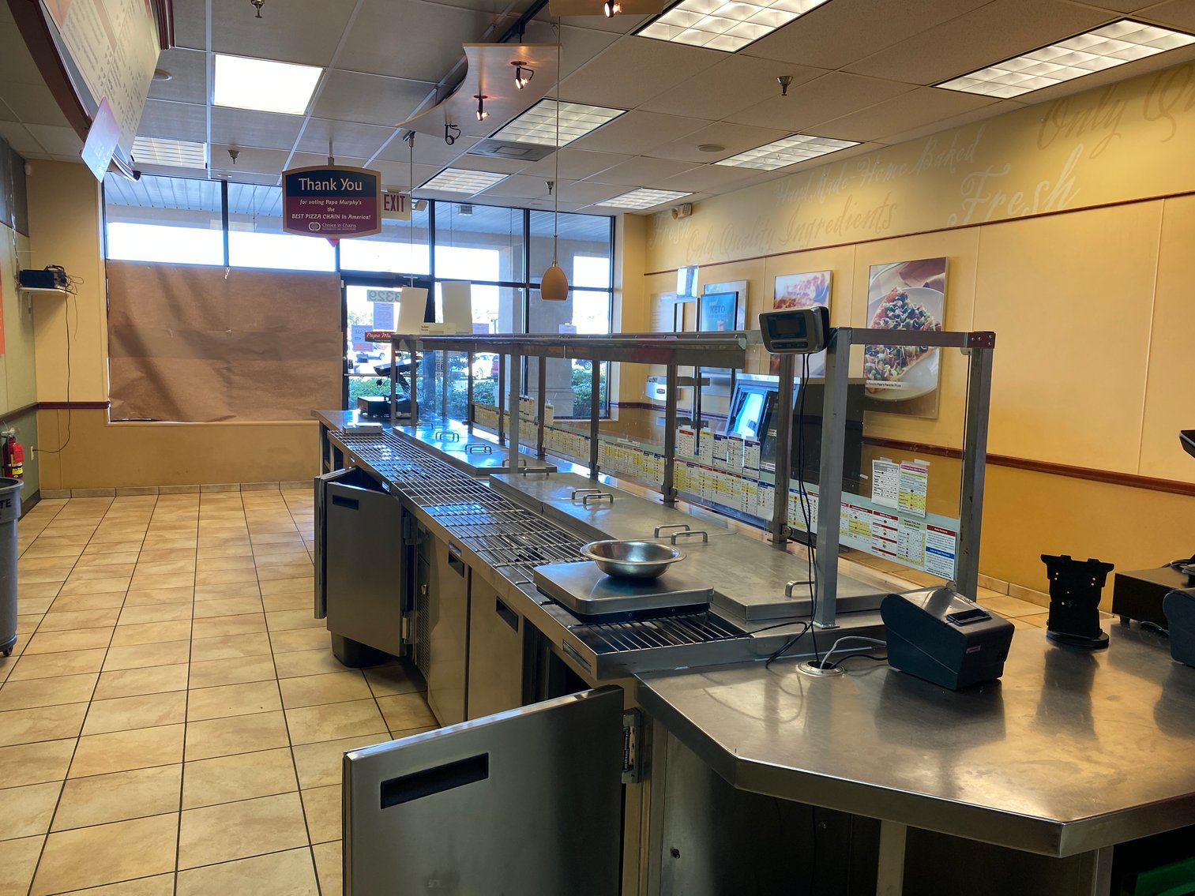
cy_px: 448
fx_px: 898
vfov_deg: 53.1
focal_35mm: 26
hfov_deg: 67.3
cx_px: 598
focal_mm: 4.25
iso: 80
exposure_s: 1/120
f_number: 1.8
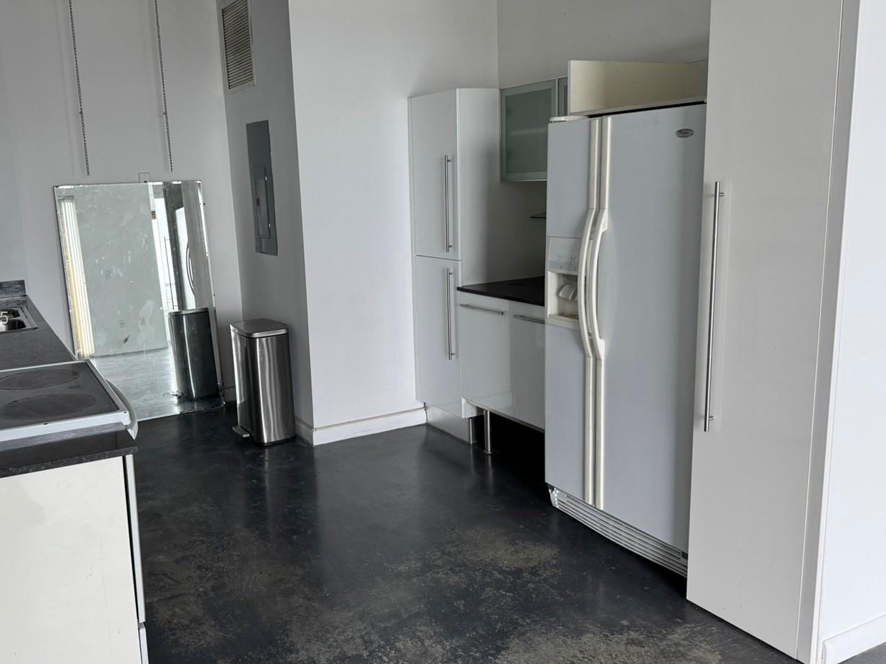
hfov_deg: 57.9
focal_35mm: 31
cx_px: 358
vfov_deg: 45.4
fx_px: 793
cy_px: 319
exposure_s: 1/121
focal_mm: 6.76
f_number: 1.78
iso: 160
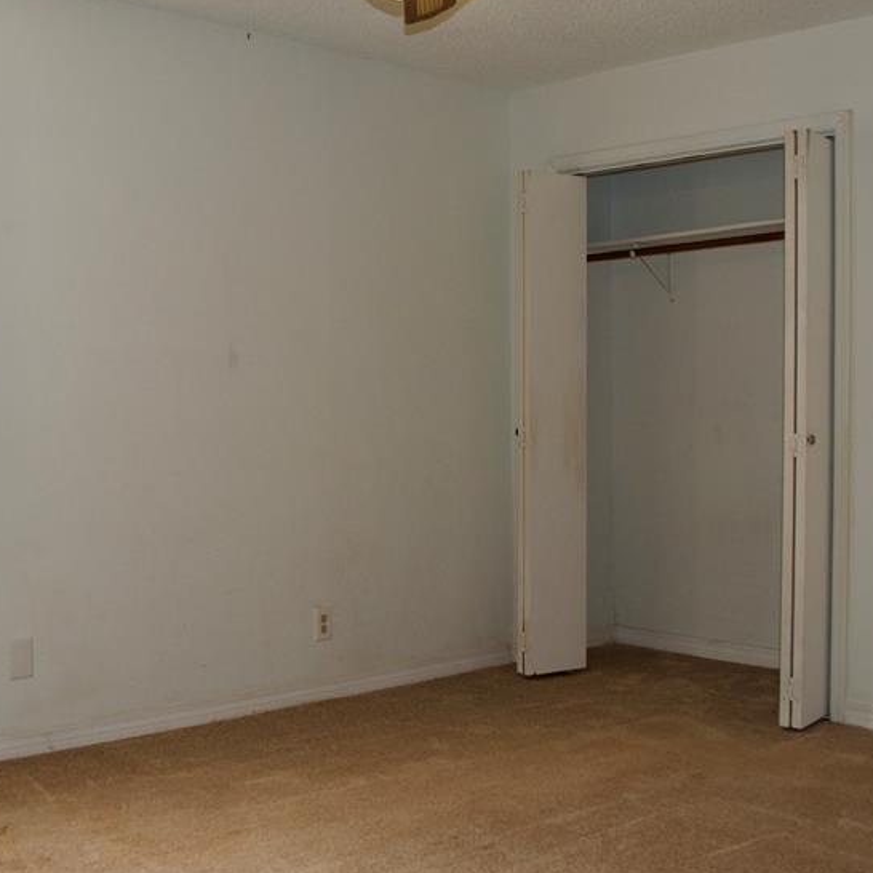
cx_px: 385
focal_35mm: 43
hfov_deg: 39.1
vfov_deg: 39.1
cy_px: 376
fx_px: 1227
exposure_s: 1/125
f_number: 4
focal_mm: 18
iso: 200
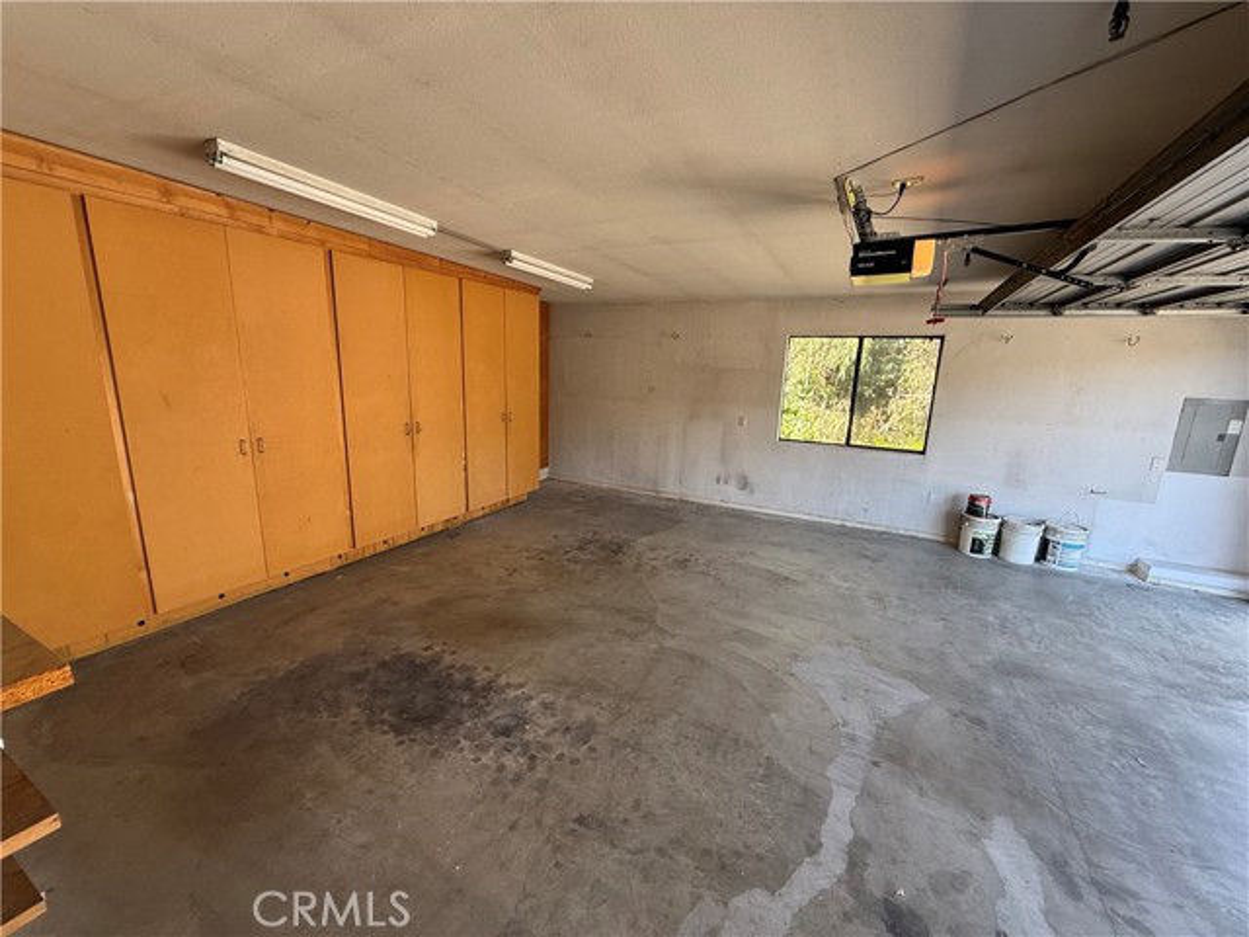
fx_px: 505
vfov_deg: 85.7
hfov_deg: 102.1
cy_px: 468
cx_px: 624
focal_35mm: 14
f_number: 2.2
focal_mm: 2.22
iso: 80
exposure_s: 1/99
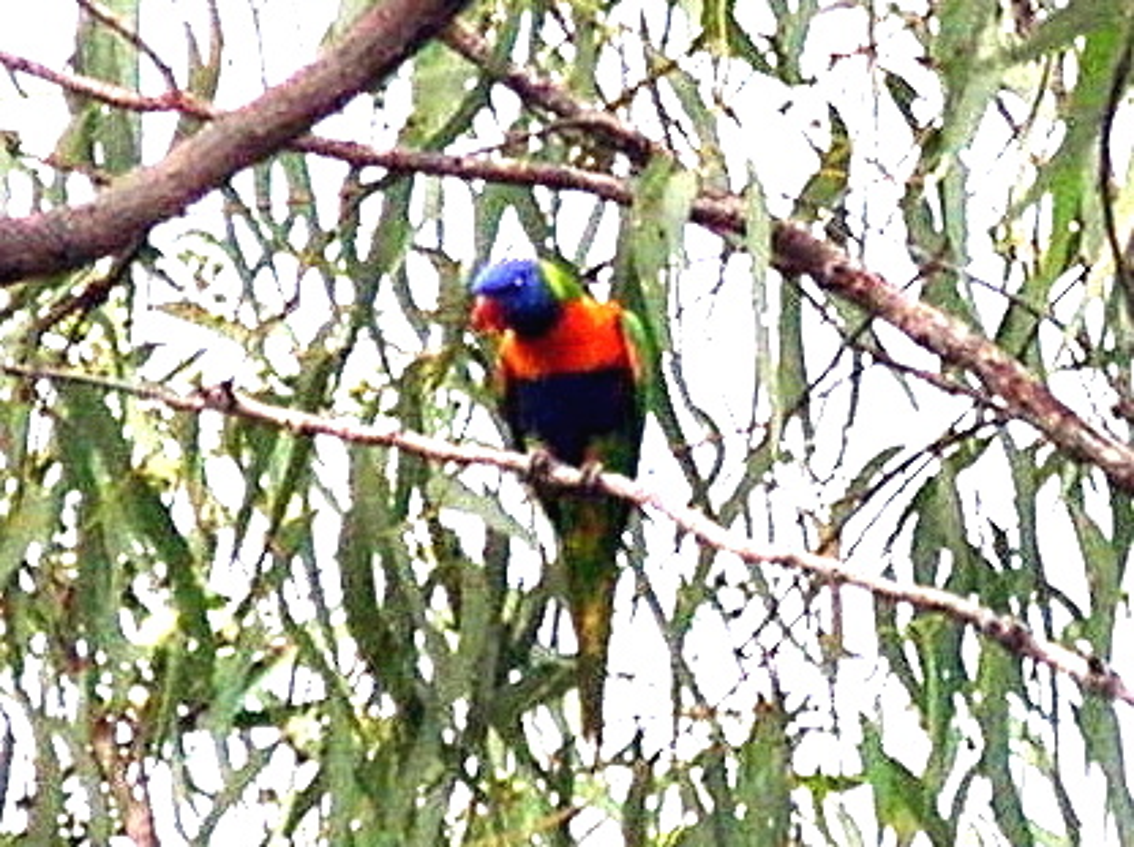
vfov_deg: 4.9
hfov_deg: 6.5
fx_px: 9915
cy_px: 424
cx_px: 567
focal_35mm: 303
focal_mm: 50
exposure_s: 1/126
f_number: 4.4
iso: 50
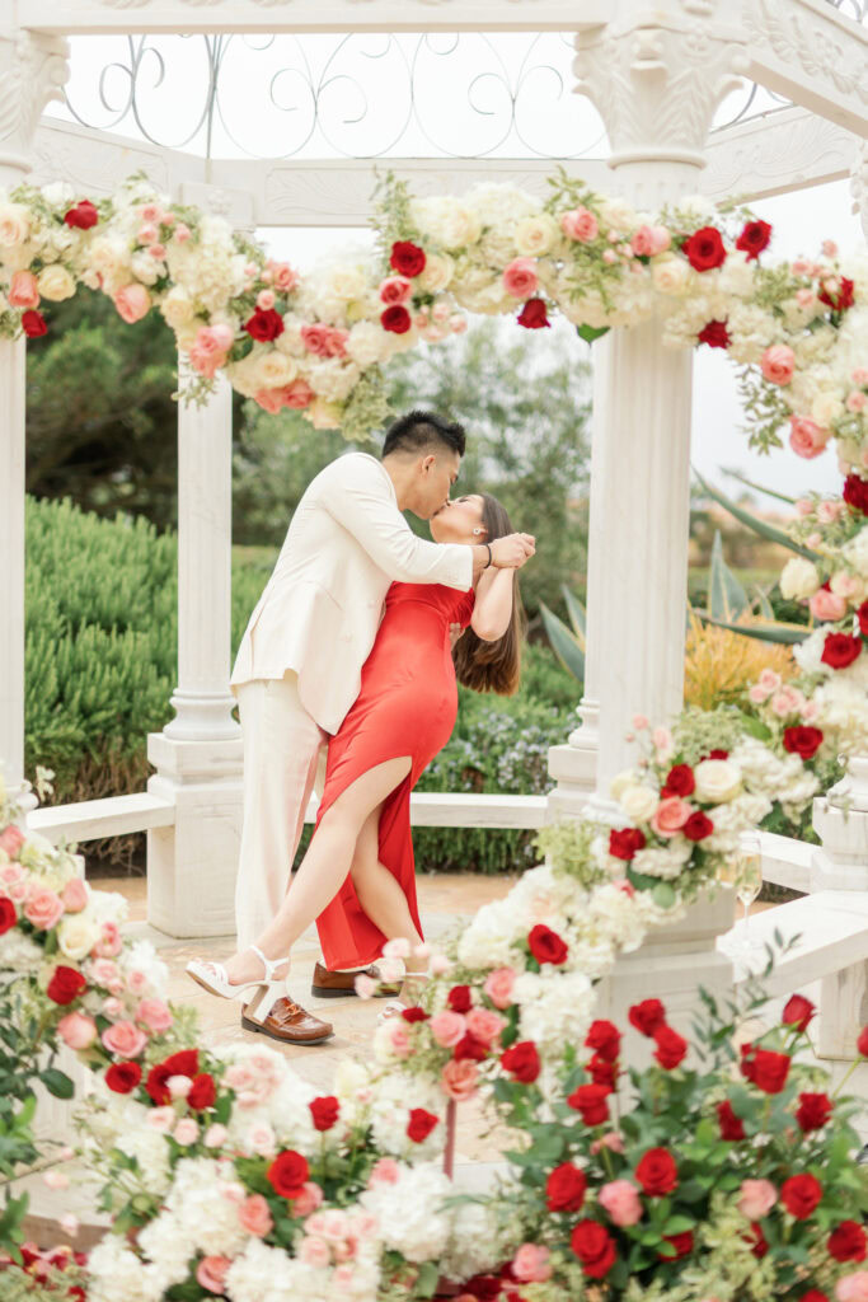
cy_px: 651
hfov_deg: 27.0
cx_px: 434
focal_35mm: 50
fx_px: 1808
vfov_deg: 39.6
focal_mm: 50
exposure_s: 1/3200
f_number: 1.4
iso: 100
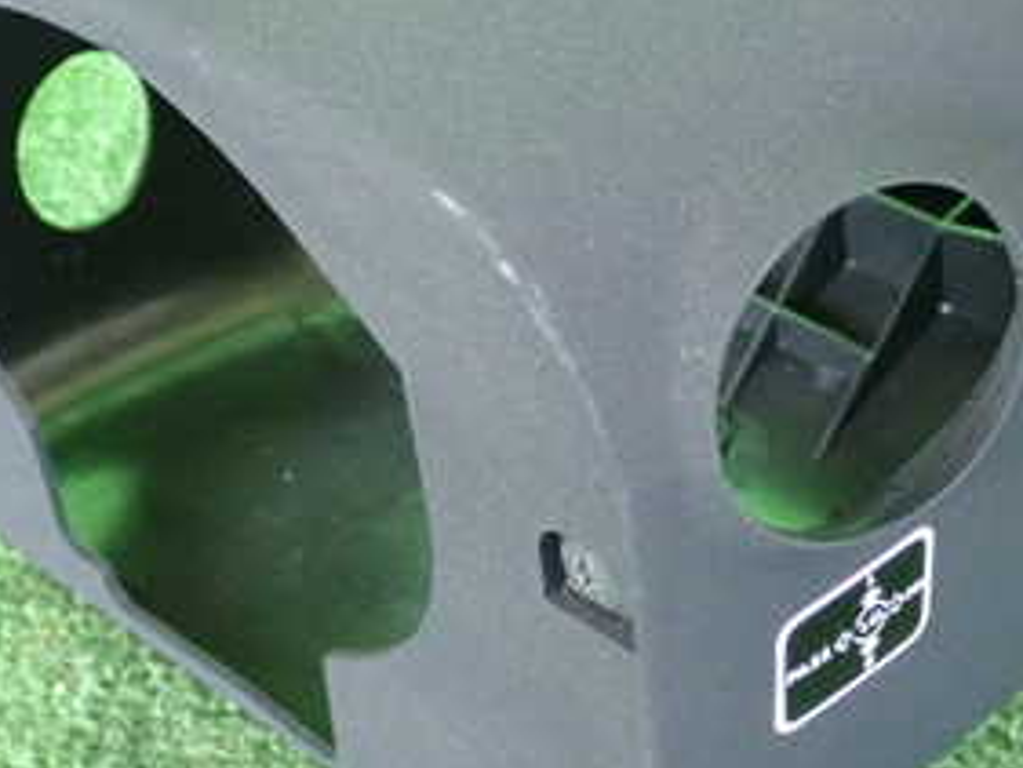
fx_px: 2779
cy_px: 171
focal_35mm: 94
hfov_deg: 20.9
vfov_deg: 15.6
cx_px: 550
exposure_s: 1/125
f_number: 2.9
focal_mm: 7.84
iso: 1000
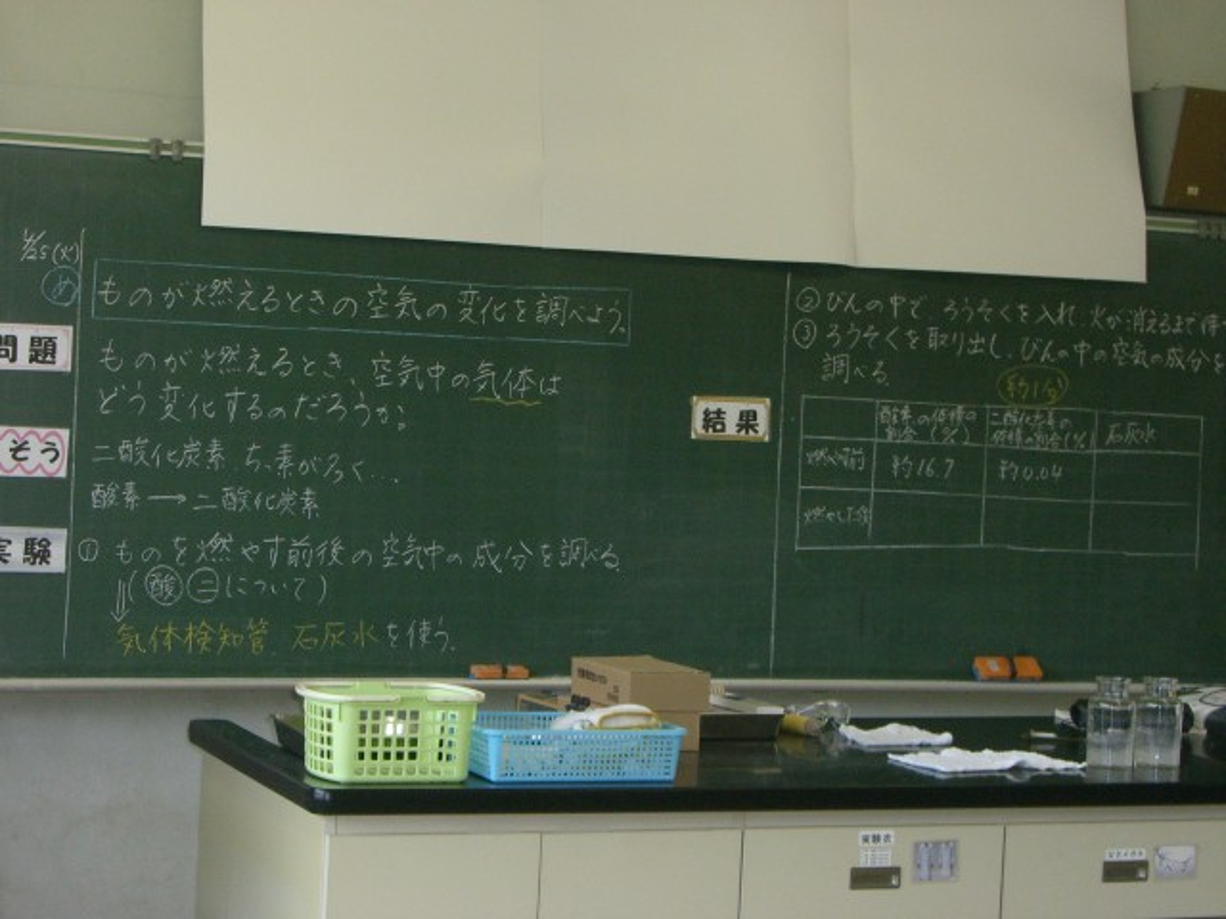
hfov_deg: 24.7
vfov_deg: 18.7
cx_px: 613
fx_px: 2798
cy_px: 460
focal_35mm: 79
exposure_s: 1/60
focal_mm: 12.8
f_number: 4.1
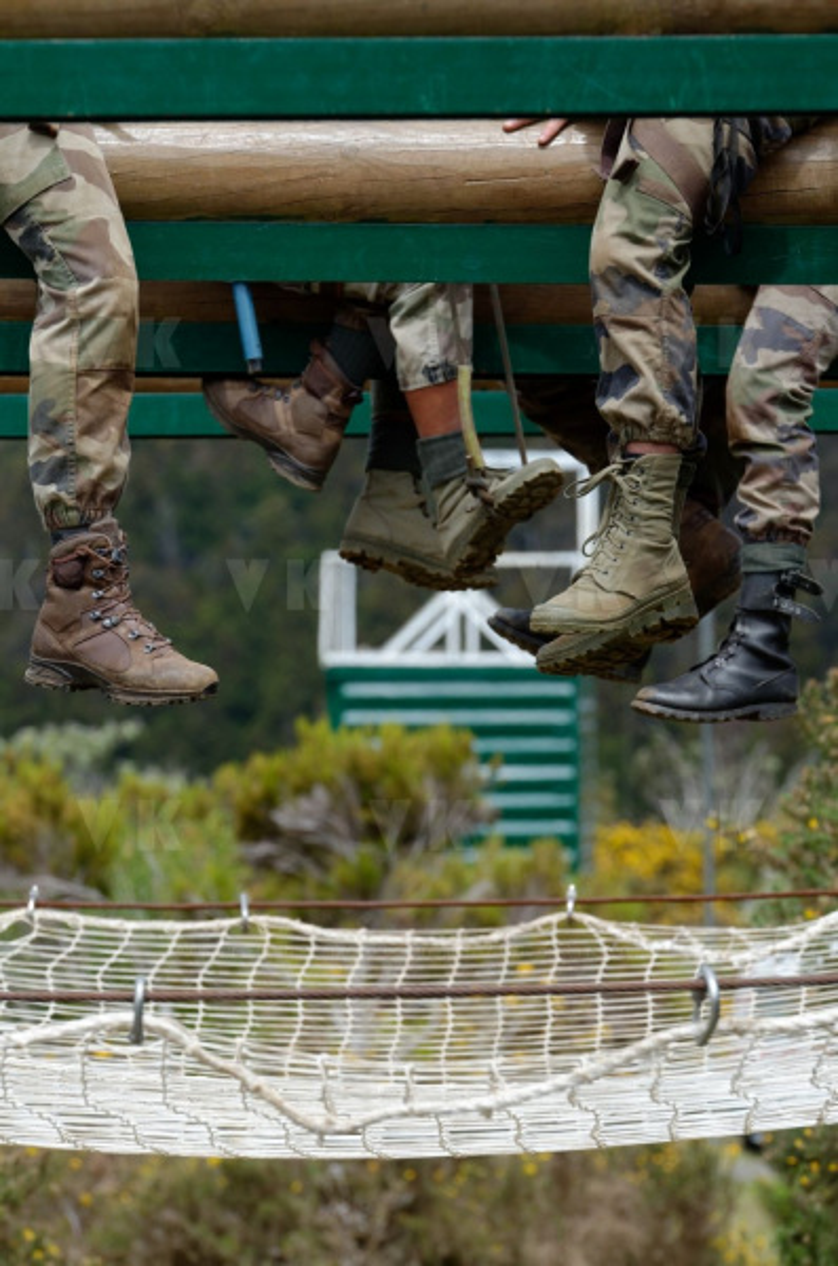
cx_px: 419
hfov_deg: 4.6
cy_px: 633
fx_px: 10529
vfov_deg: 6.9
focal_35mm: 300
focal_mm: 200
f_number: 8
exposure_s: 1/500
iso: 200
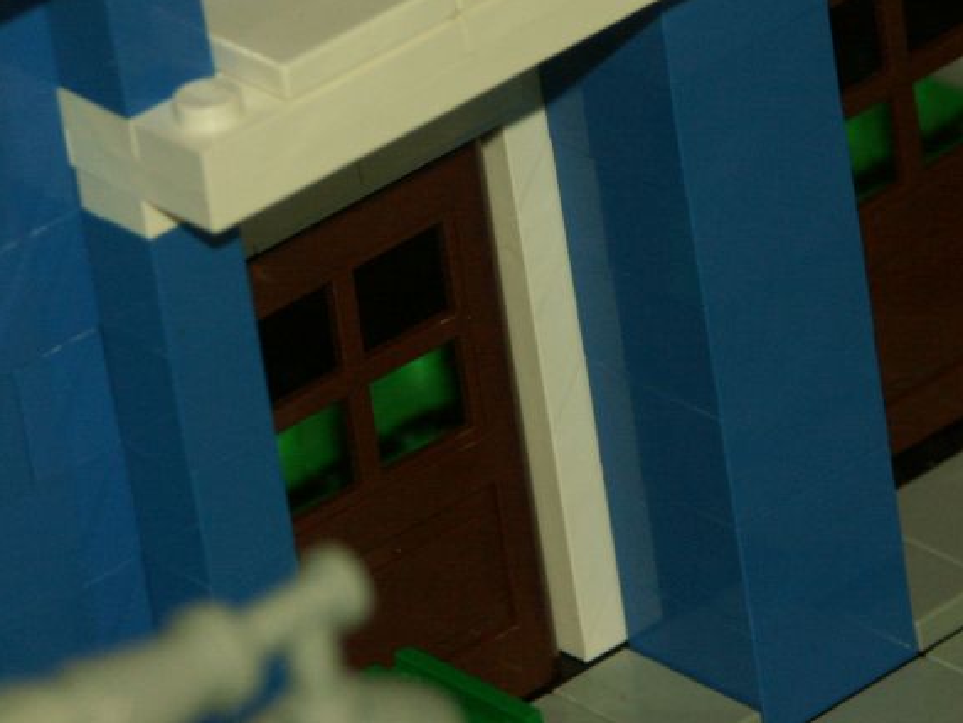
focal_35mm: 358
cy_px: 238
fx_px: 9959
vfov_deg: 4.2
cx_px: 670
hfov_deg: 5.5
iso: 200
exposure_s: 1/200
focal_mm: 50.8
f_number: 5.6
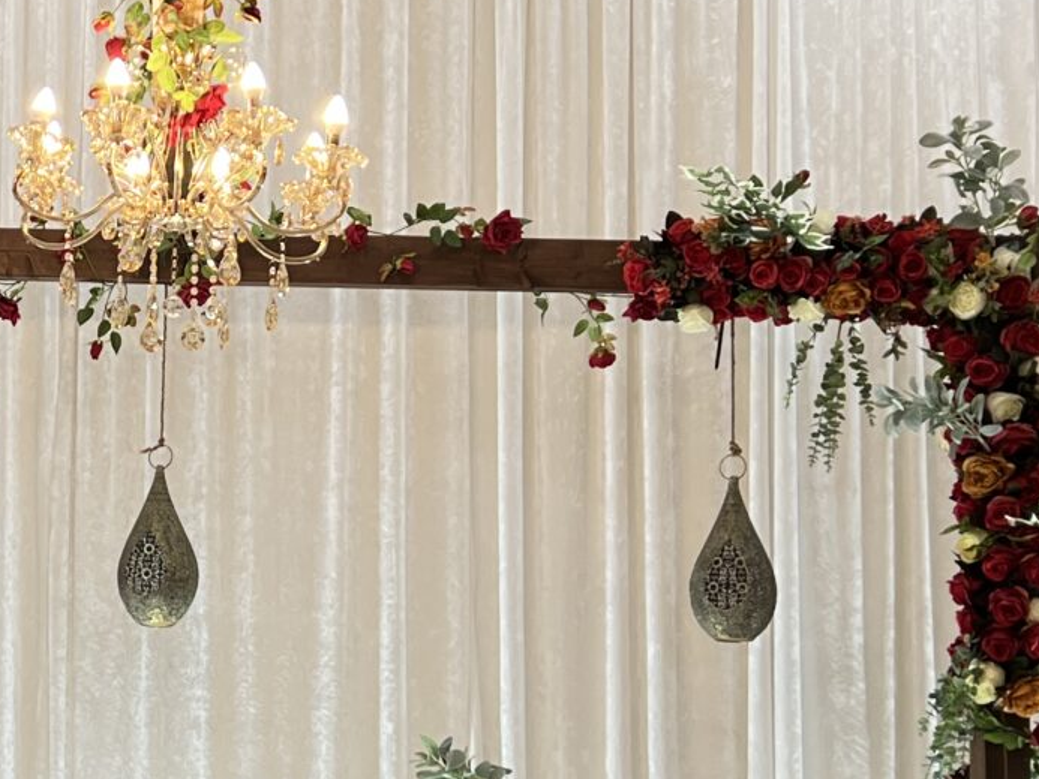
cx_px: -130
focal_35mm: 96
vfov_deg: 15.4
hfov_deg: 19.5
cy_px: 554
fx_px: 2882
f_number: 1.5
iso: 64
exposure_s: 1/100
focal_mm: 5.7
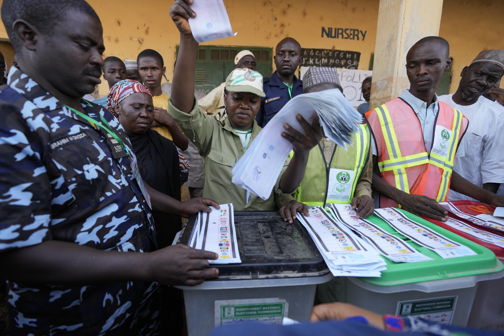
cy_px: 168
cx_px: 252
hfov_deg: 93.3
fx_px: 238
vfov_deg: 70.4
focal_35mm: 17
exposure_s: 1/1000
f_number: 2.8
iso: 500
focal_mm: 17
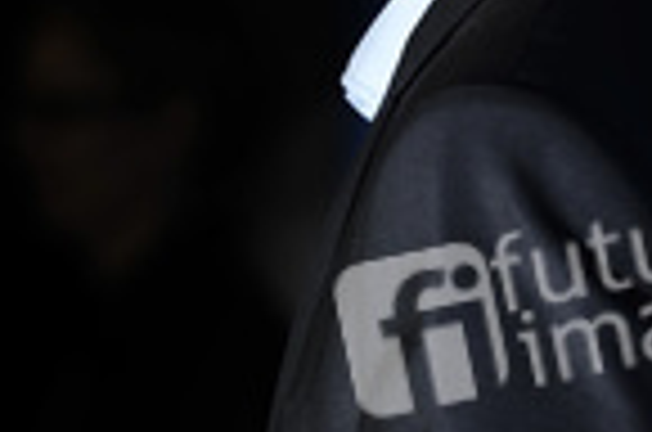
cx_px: 157
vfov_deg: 2.5
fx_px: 9993
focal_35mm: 553
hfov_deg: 3.7
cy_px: 86
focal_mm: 200
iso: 400
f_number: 5
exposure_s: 1/200
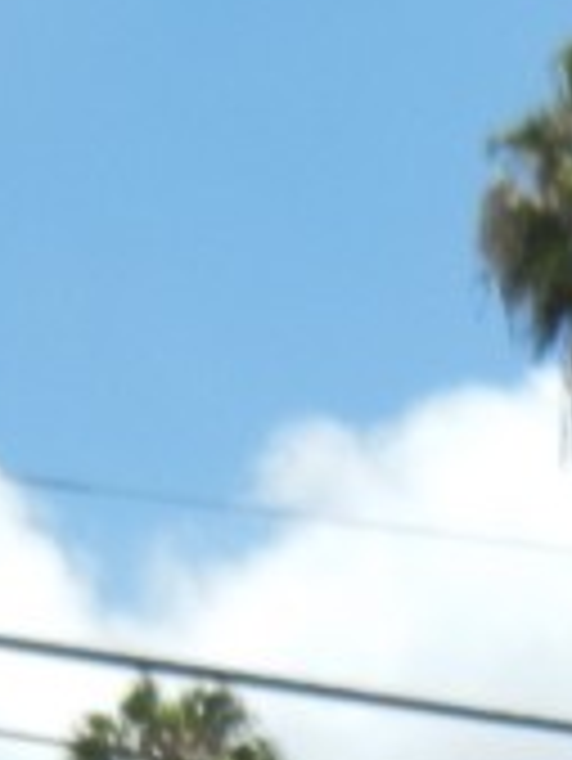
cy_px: 1295
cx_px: 595
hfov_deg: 8.1
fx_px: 4005
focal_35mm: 182
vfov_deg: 10.3
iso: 160
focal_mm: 5.4
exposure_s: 1/334
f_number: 7
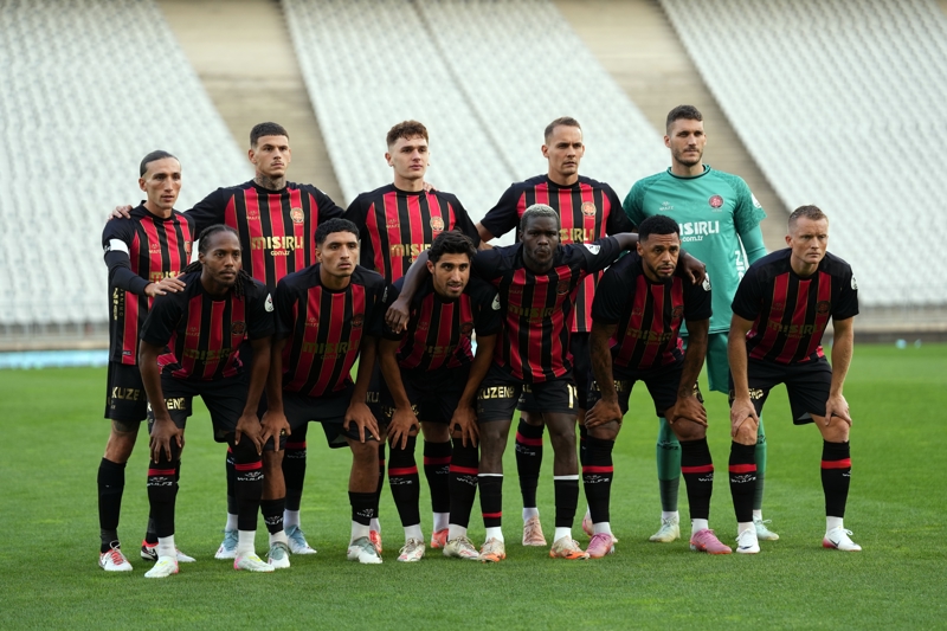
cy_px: 316
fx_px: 3682
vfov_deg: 9.8
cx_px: 474
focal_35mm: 140
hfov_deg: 14.7
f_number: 2.8
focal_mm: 140
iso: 800
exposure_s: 1/2000
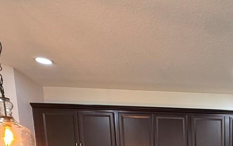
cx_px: 244
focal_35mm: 45
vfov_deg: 22.2
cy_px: 234
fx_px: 286
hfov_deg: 38.3
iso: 400
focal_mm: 2.22
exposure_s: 1/60
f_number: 2.2
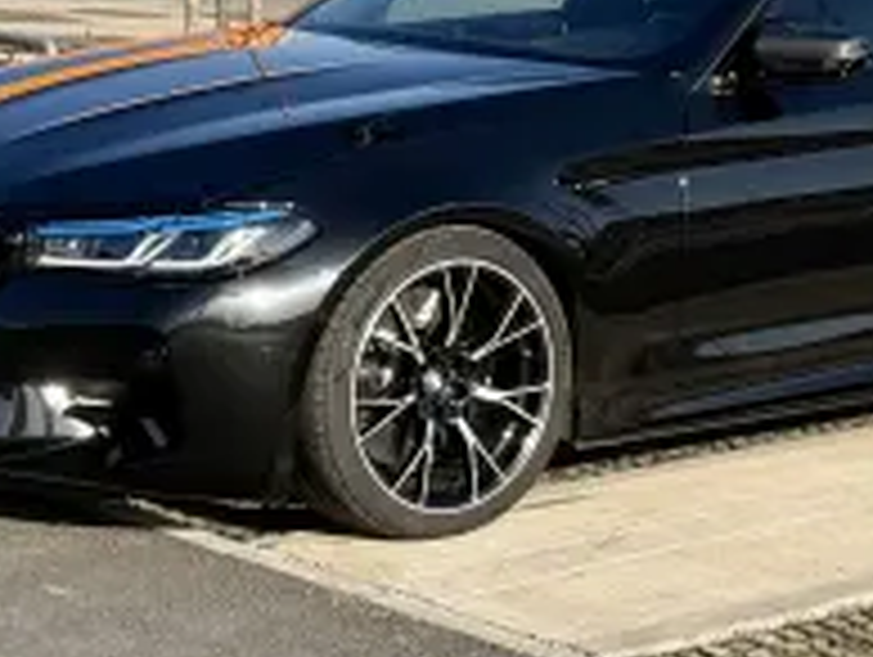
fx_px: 2247
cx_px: 765
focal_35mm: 89
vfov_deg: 16.5
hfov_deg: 21.6
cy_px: 144
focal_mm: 6.76
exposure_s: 1/4587
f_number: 1.78
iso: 80
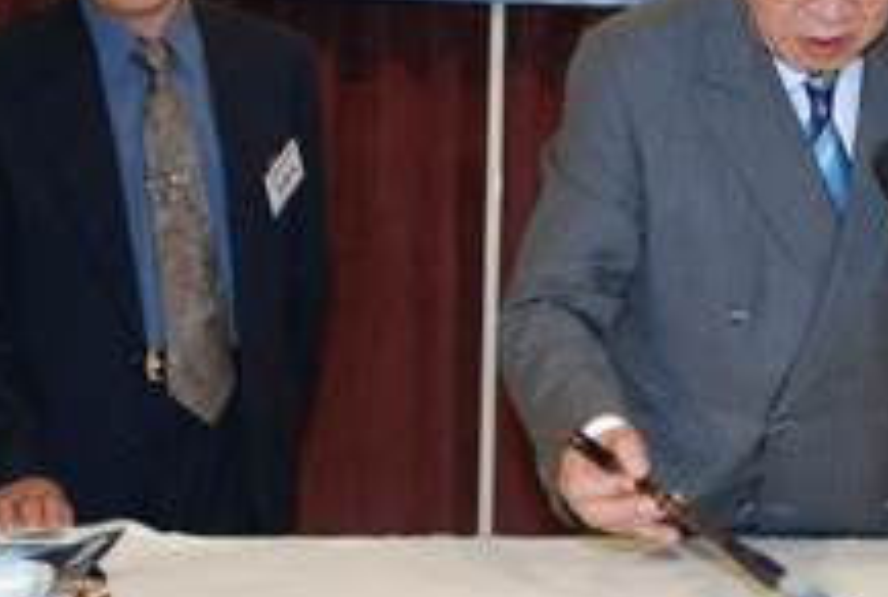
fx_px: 1781
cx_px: 700
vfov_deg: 19.0
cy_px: 194
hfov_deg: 27.5
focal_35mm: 72
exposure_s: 1/60
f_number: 4.5
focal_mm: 26
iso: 640
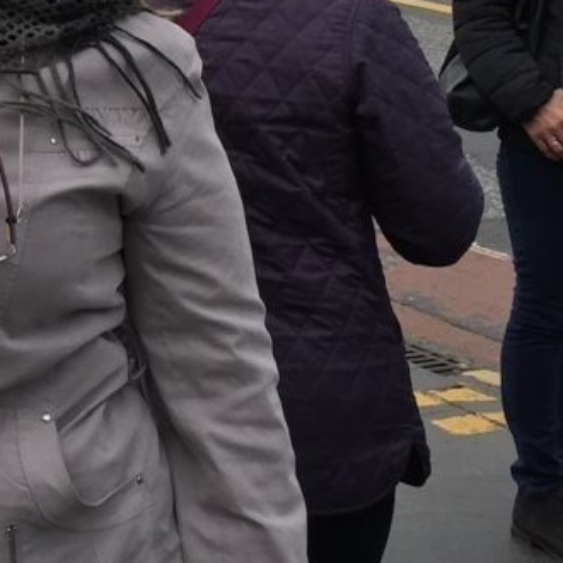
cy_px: 9
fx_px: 2061
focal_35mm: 112
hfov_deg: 14.5
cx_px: -275
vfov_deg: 15.3
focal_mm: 4.15
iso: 32
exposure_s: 1/860
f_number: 2.2
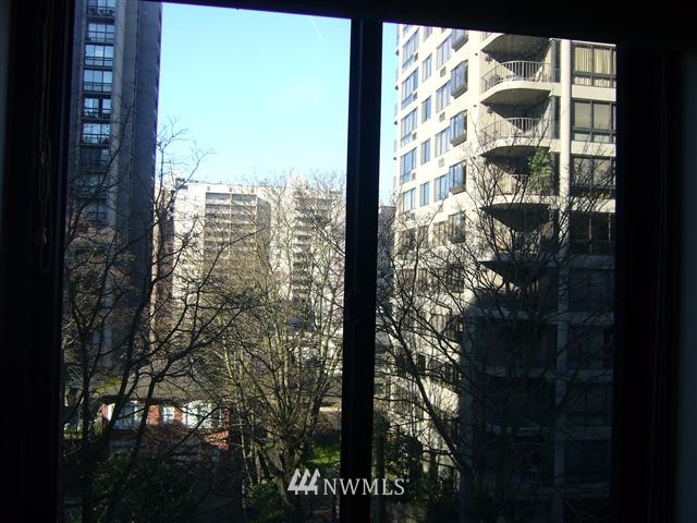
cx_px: 348
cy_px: 262
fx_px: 705
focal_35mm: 35
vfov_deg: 40.7
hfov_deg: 52.6
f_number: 5.6
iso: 100
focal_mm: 5.8
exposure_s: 1/160
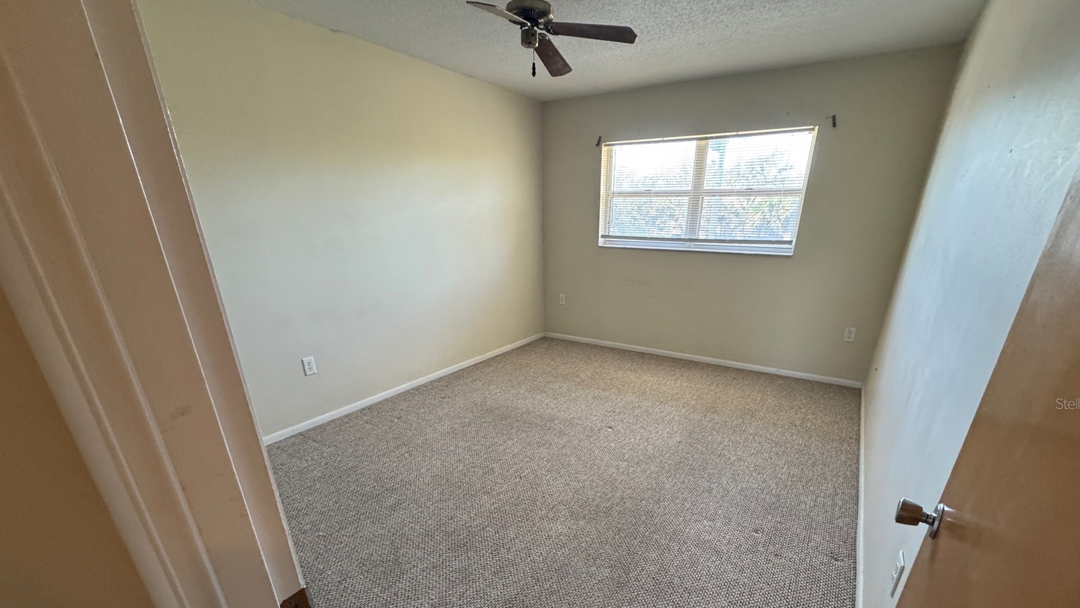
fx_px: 458
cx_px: 556
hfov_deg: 99.3
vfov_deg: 65.4
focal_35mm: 16
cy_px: 403
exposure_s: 1/120
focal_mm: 2.22
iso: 320
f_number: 2.2
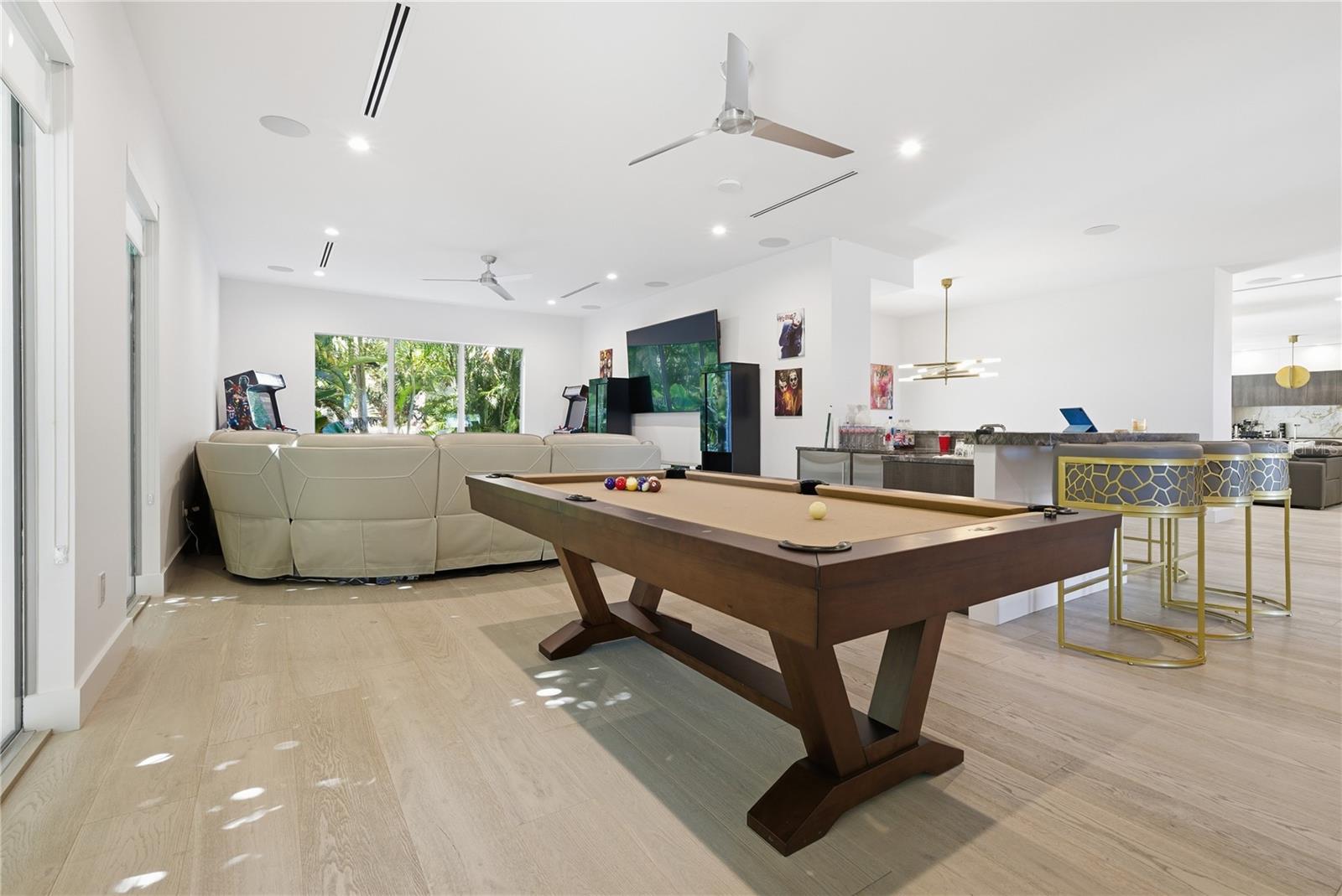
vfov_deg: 77.4
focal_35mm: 15
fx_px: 559
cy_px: 448
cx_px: 671
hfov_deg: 100.4
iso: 250
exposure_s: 1/13
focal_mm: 15
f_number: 9
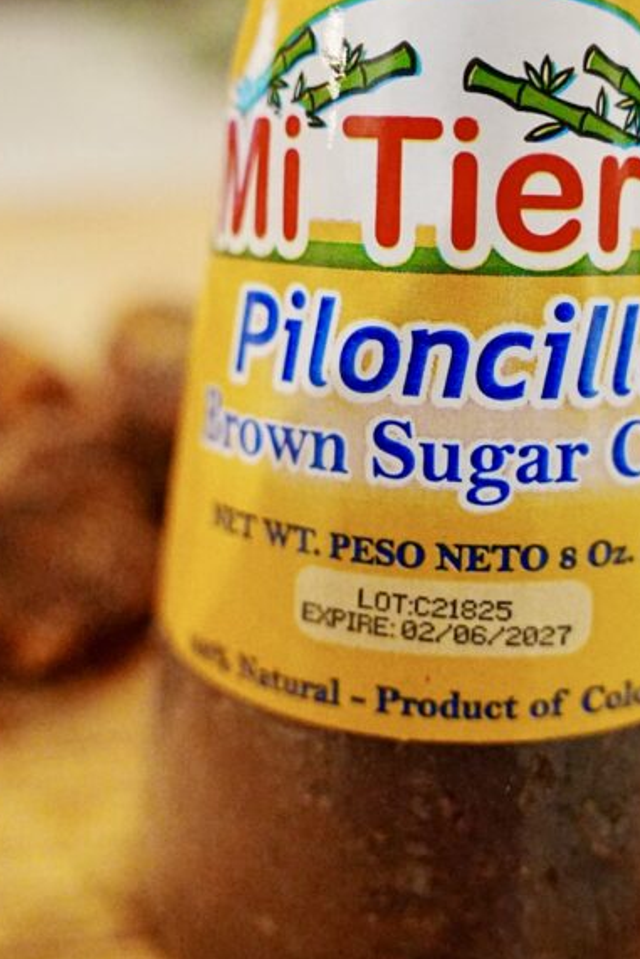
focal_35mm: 53
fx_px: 1412
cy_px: 411
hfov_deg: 25.4
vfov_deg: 37.4
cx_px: 417
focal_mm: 19.7
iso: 6400
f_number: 2.8
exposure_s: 1/320
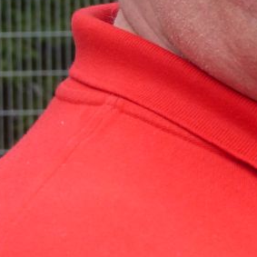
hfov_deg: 5.9
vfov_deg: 5.9
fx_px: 2495
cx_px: 342
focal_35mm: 297
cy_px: 9
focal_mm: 16
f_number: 3.5
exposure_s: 1/250
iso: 200
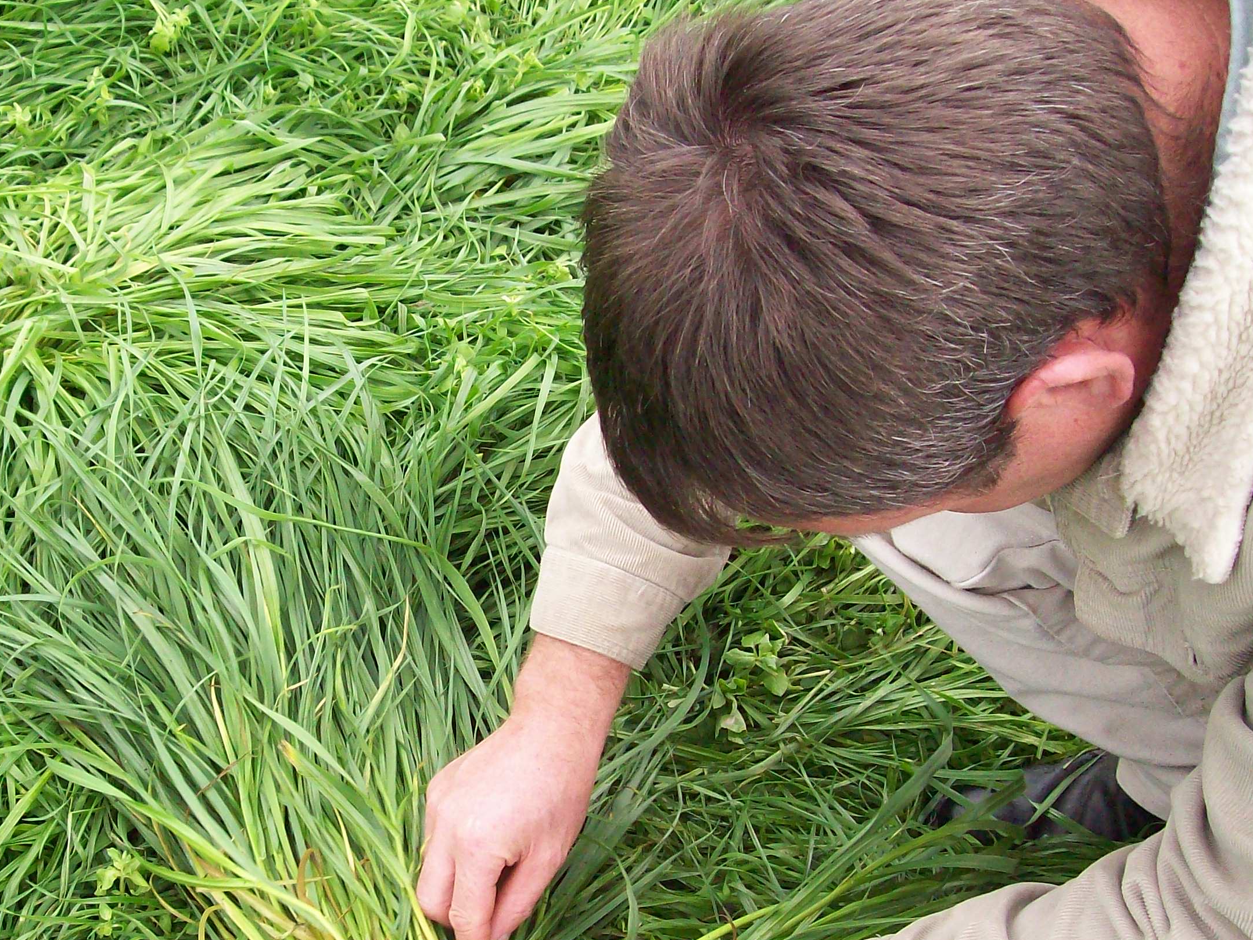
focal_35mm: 51
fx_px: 1846
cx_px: 380
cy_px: 582
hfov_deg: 36.9
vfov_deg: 28.5
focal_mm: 6
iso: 200
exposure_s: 1/136
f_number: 2.7
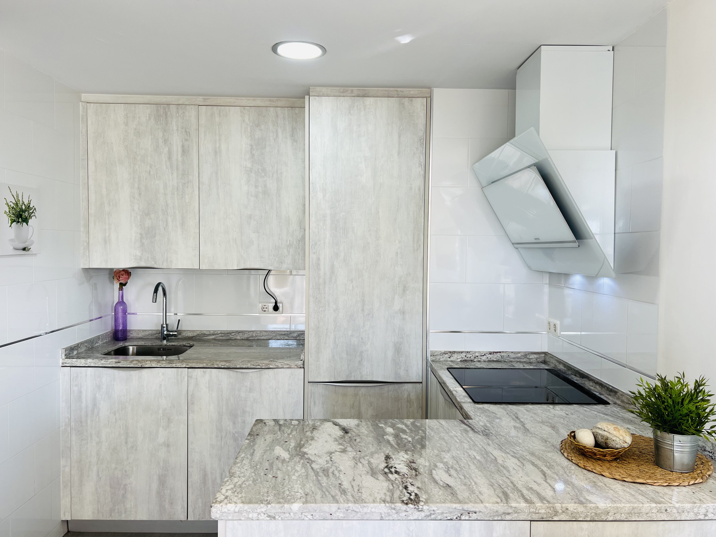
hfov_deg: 67.3
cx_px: 358
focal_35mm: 26
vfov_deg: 53.1
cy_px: 268
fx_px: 538
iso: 32
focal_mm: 5.7
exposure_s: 1/117
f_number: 1.5
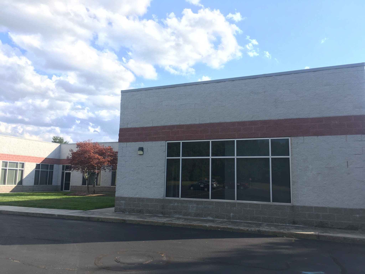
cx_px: 182
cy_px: 137
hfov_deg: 61.7
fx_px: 306
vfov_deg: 48.2
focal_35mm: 29
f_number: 2.2
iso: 25
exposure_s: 1/349
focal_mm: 4.15
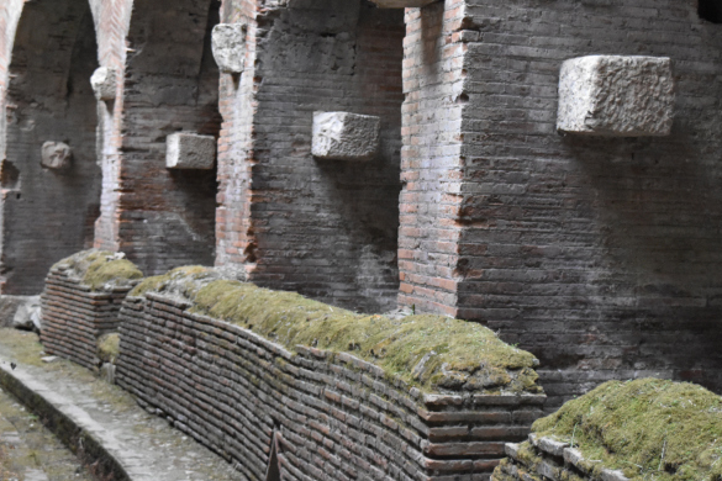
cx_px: 341
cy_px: 175
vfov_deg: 17.5
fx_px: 1564
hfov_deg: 26.0
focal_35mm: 78
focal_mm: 38
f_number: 4.8
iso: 5000
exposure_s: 1/250
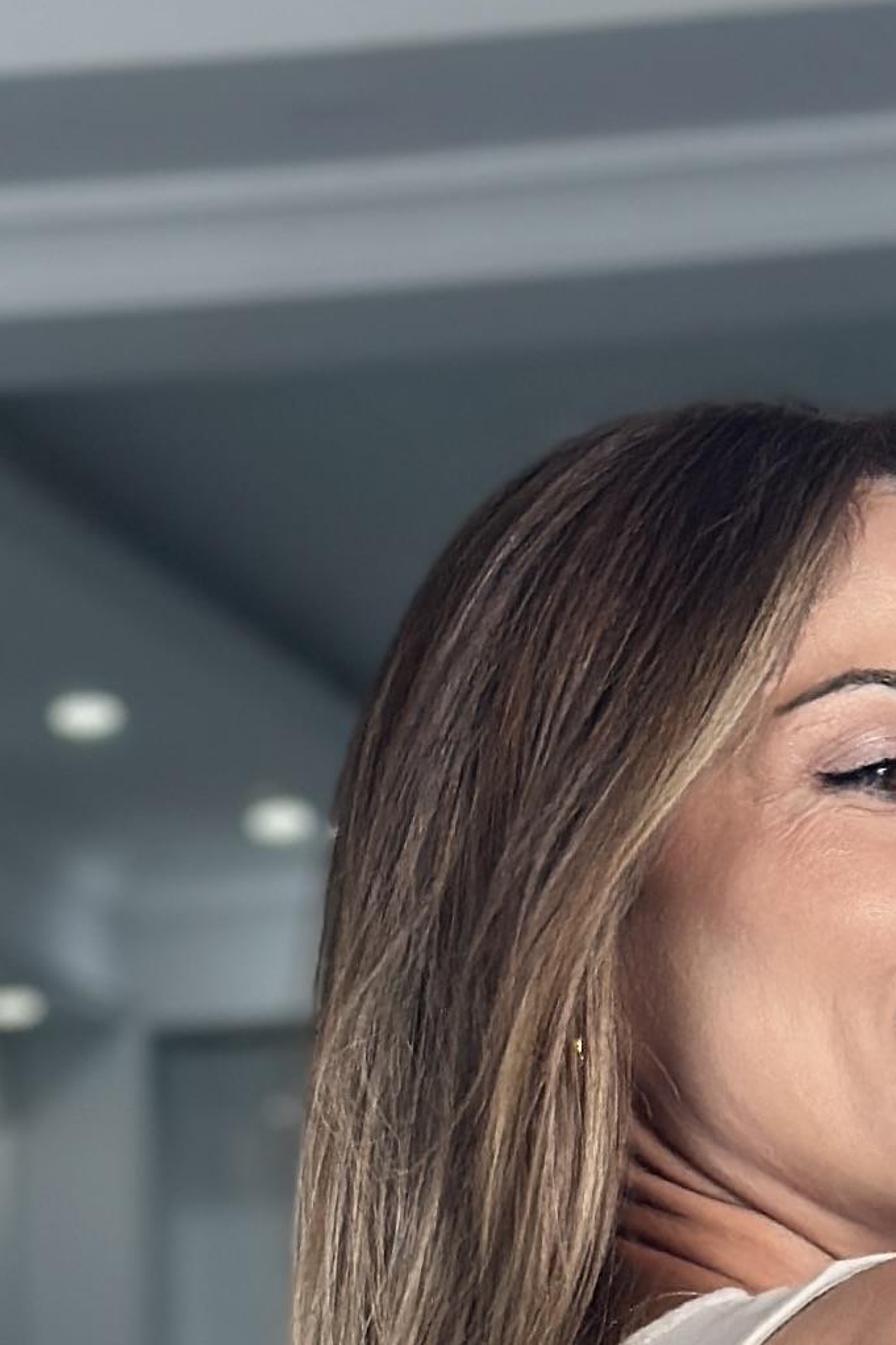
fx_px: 7357
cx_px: 955
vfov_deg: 9.9
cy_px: 2345
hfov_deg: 6.9
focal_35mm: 197
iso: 100
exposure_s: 1/150
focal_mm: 6.86
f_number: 1.78
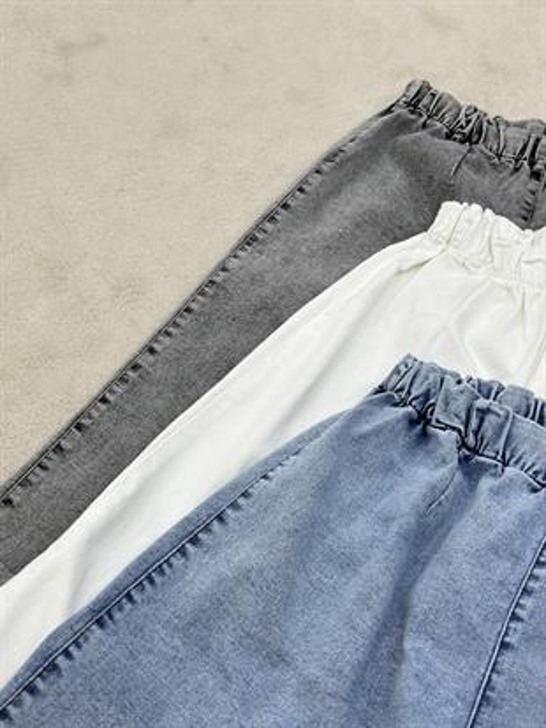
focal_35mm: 48
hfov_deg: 30.3
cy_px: 364
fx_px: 1009
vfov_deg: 39.6
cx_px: 273
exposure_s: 1/296
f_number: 1.78
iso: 80
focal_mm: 6.86
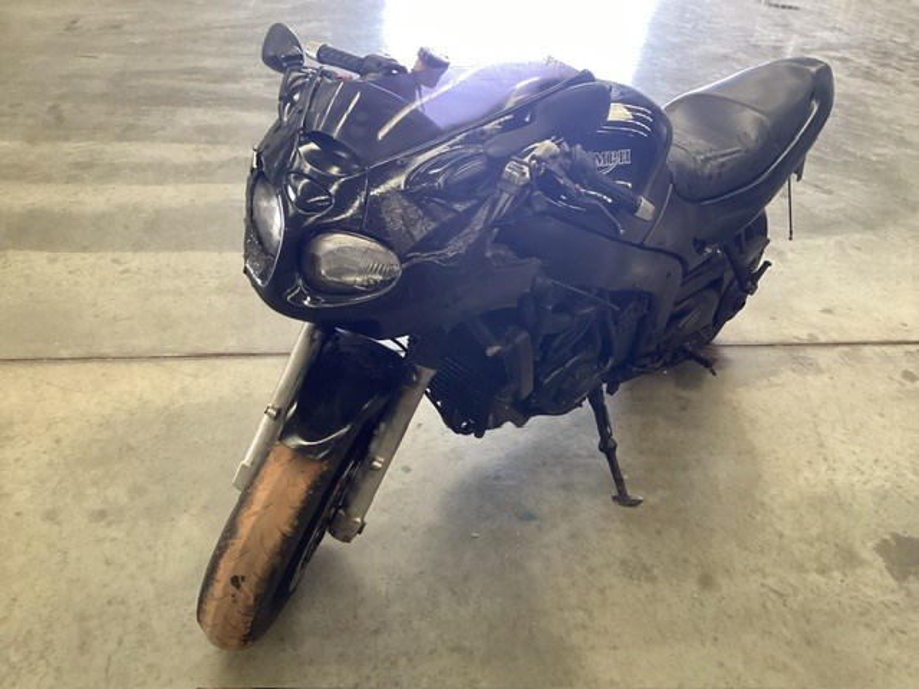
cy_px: 344
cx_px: 460
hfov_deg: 58.4
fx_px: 823
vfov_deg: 45.4
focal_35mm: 31
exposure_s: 1/60
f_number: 2.4
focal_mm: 3.3
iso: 400
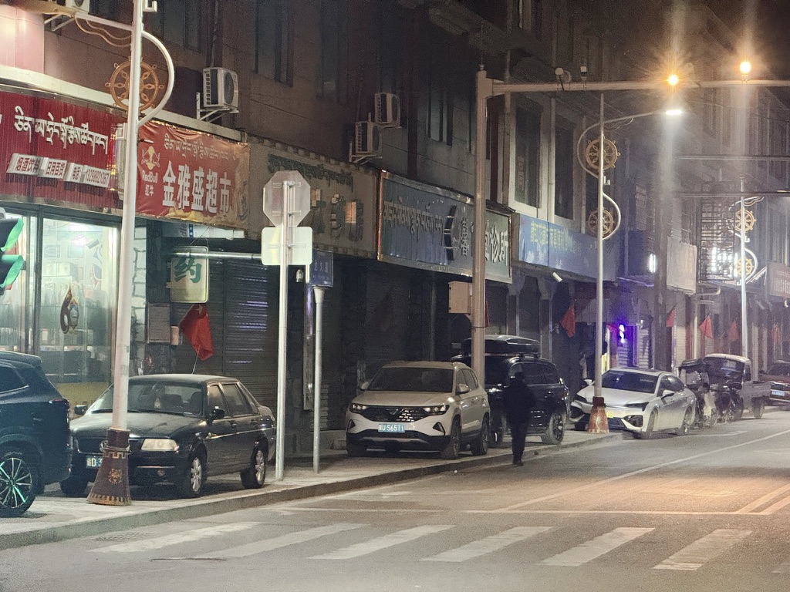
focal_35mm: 120
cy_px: 296
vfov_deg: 12.3
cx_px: 395
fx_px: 2739
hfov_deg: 16.4
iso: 1000
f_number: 2.8
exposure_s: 1/17
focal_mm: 15.66
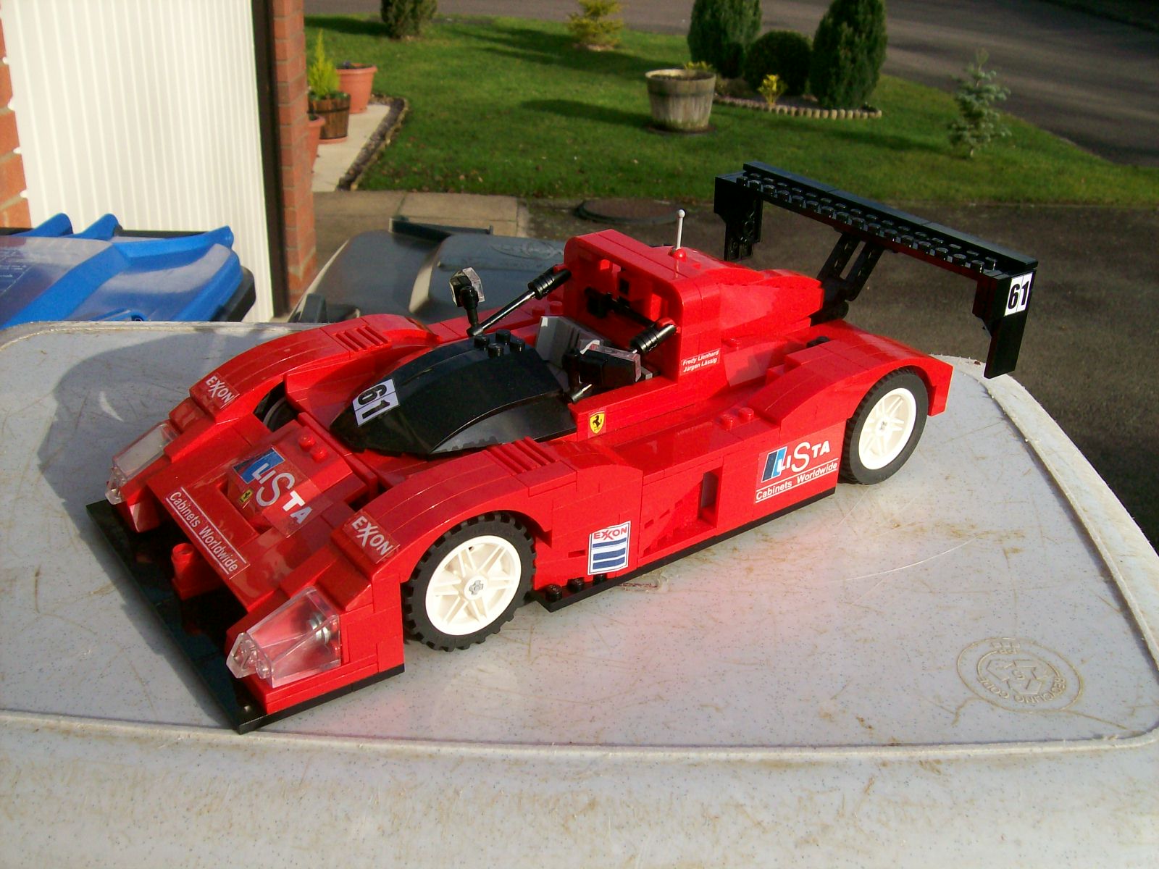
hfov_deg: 51.4
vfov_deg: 39.7
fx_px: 1205
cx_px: 580
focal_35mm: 36
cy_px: 434
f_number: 4.8
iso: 80
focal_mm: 6
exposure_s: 1/561
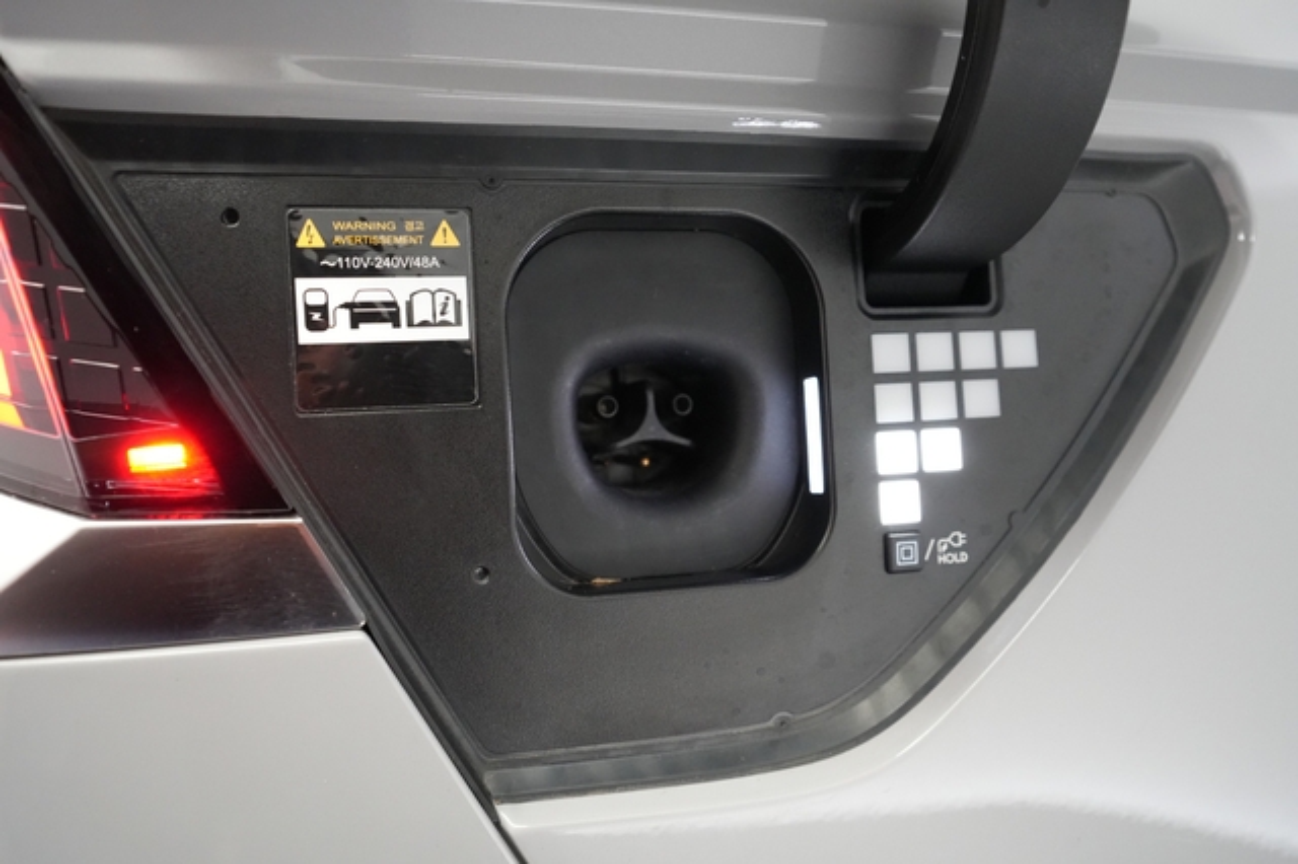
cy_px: 432
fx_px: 865
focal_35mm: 24
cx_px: 649
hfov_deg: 73.8
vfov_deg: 53.1
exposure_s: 1/160
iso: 8000
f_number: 4
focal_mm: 24
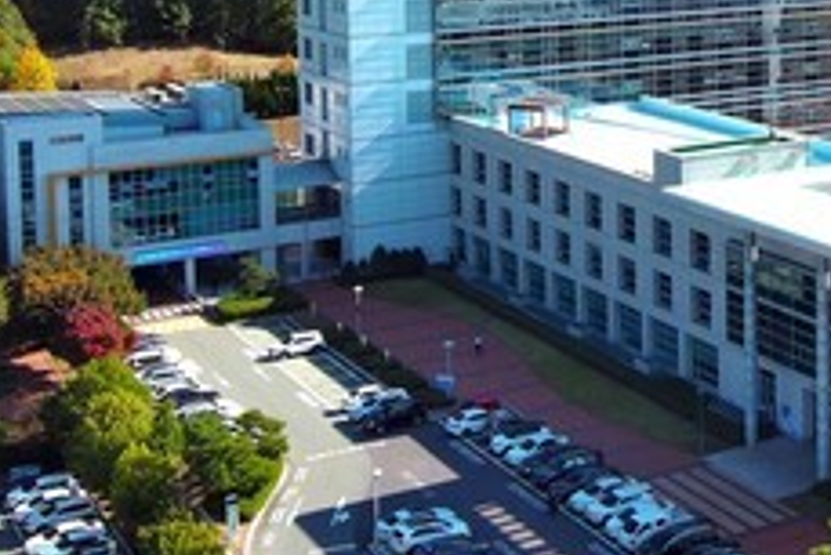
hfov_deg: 24.9
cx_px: 896
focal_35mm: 76
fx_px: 1755
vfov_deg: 17.4
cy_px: -54
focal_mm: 10.19
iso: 200
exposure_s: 1/240
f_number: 8
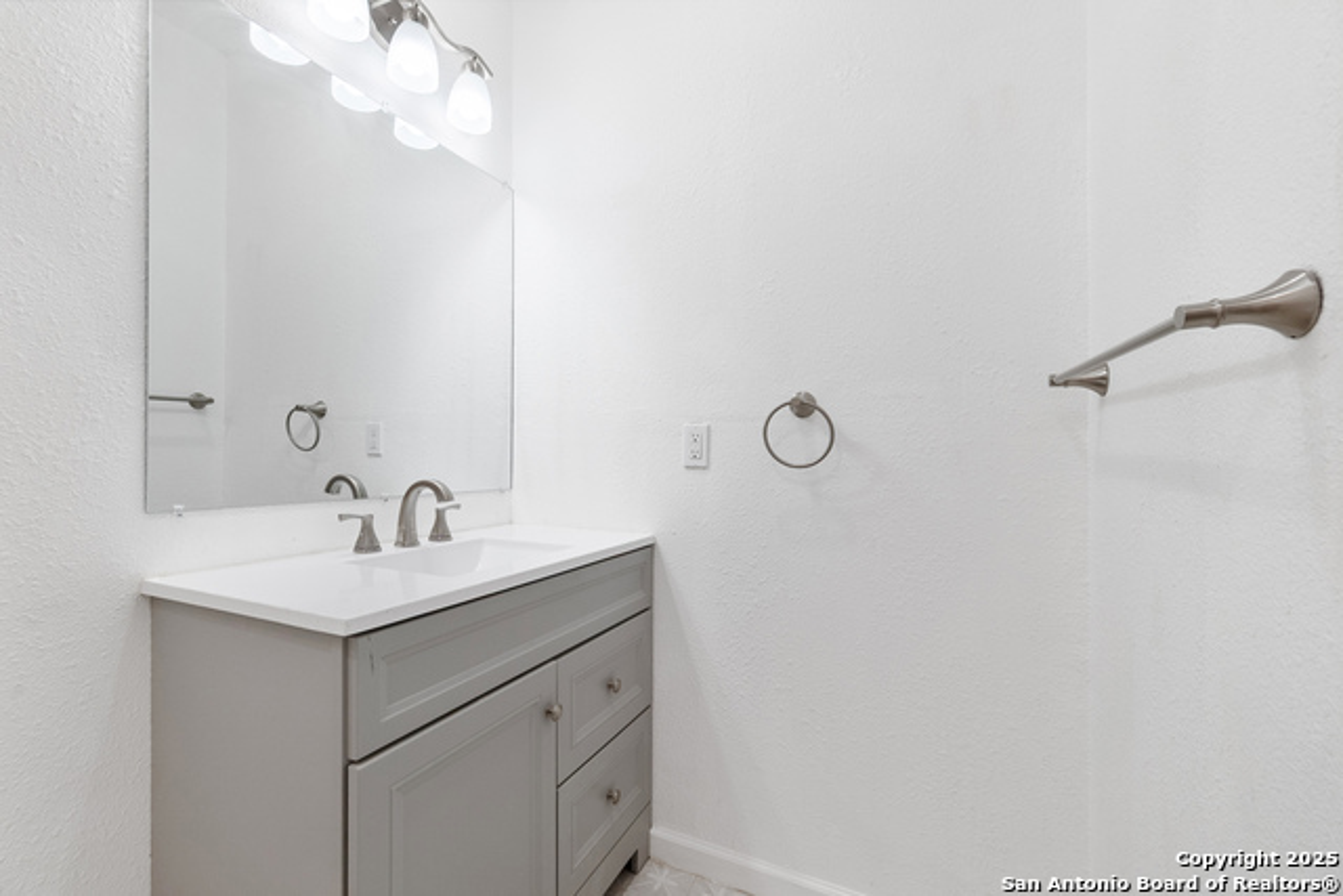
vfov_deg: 77.4
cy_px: 448
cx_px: 672
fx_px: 560
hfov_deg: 100.4
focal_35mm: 15
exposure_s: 1/125
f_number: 6.3
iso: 320
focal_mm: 10
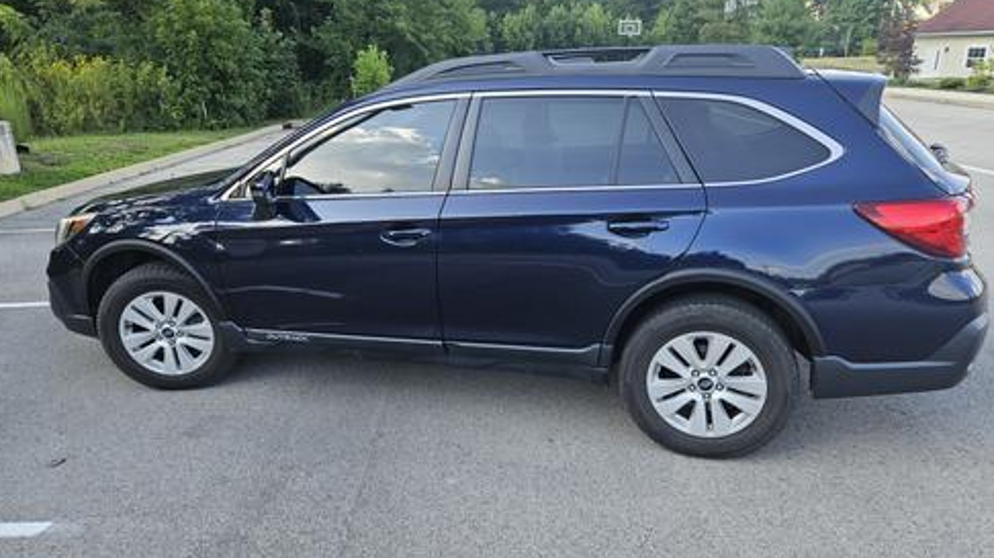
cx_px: 501
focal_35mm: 26
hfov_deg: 71.9
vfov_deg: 44.3
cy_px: 292
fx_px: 685
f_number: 1.8
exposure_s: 1/154
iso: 25
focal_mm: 5.4
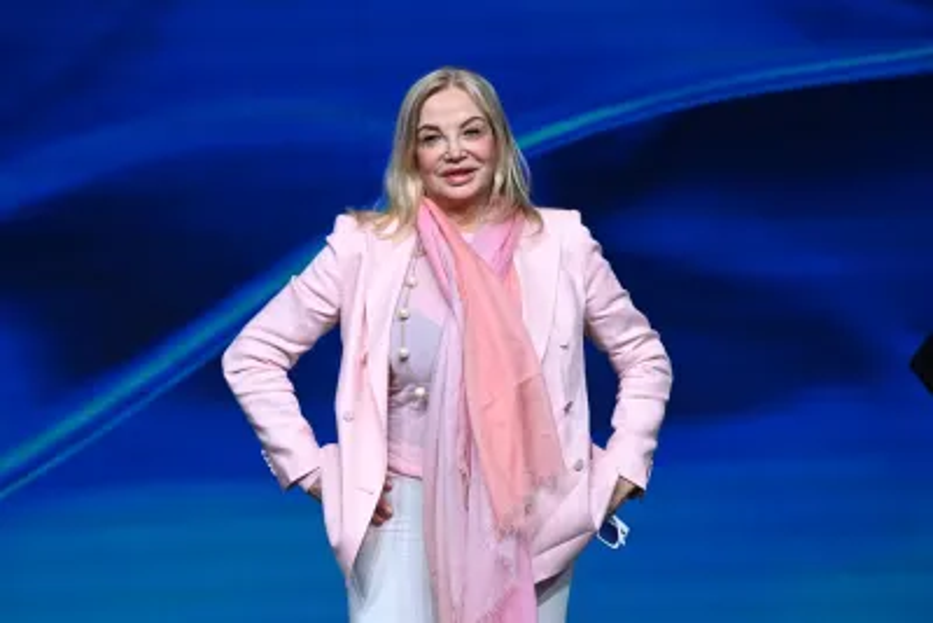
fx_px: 5185
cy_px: 312
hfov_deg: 10.3
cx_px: 466
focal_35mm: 200
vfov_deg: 6.9
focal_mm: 200
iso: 1250
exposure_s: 1/400
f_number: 5.6
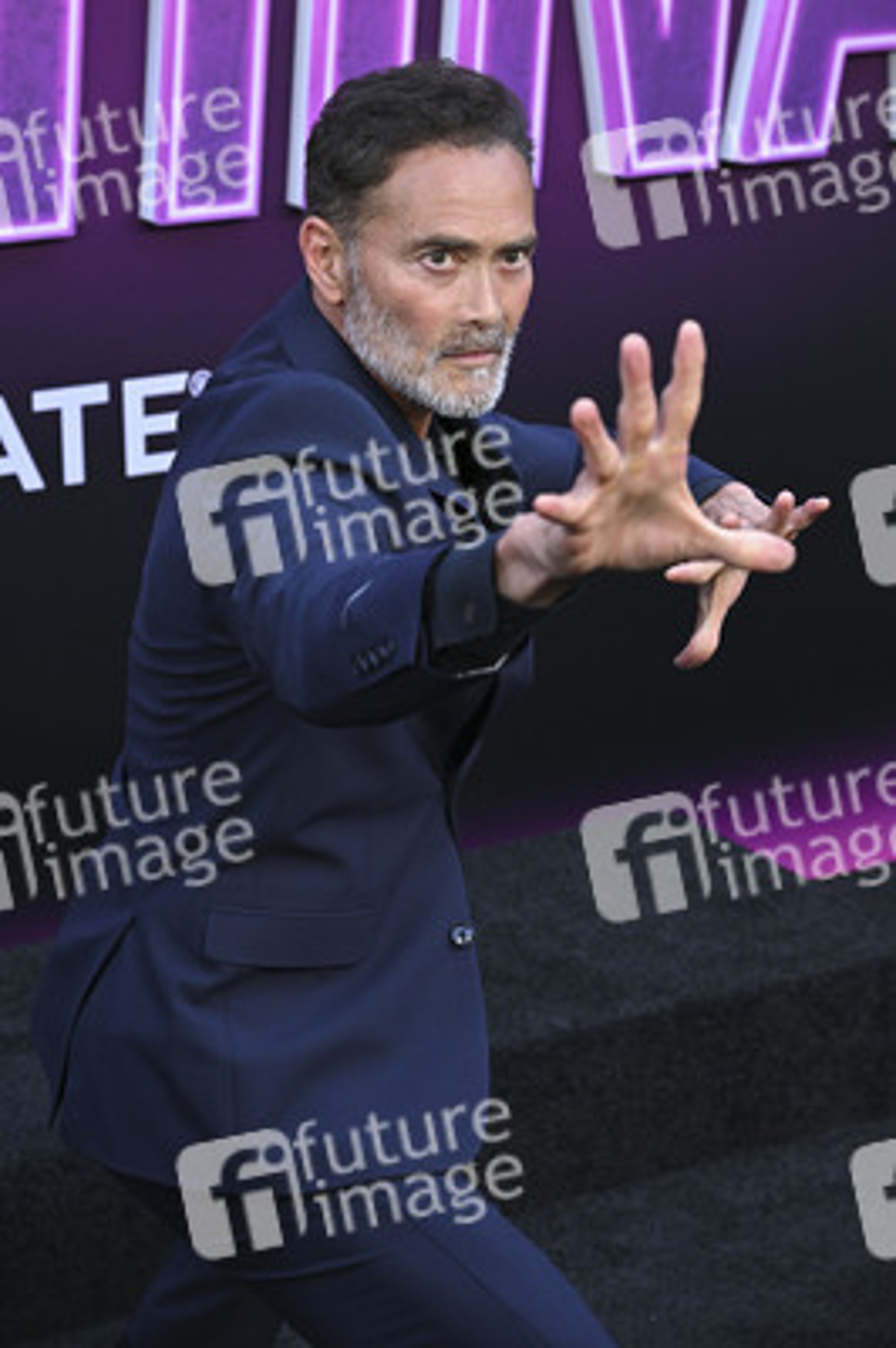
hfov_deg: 17.9
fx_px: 2842
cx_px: 448
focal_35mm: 76
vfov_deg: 26.7
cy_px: 674
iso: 1600
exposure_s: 1/320
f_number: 5.6
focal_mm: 76
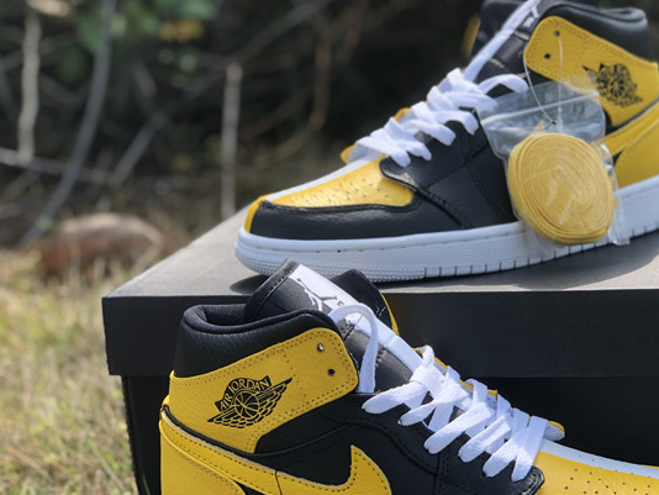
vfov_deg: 20.4
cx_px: 439
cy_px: 313
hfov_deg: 26.9
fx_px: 1371
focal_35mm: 72
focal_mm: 6
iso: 16
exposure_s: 1/262
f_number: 2.4
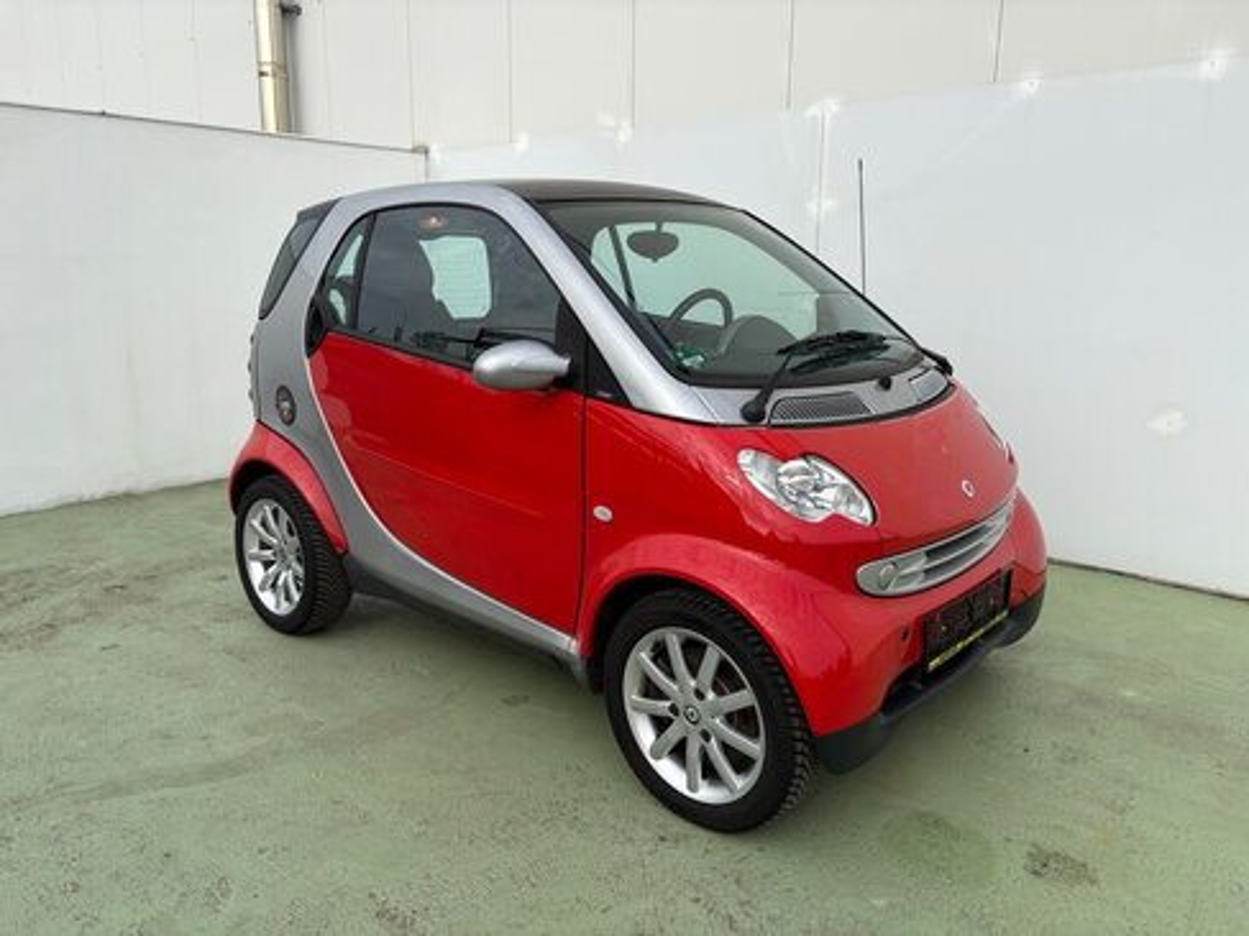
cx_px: 624
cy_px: 468
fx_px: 938
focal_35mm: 26
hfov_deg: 67.3
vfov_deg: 53.1
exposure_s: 1/2747
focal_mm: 5.96
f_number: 1.6
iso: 50
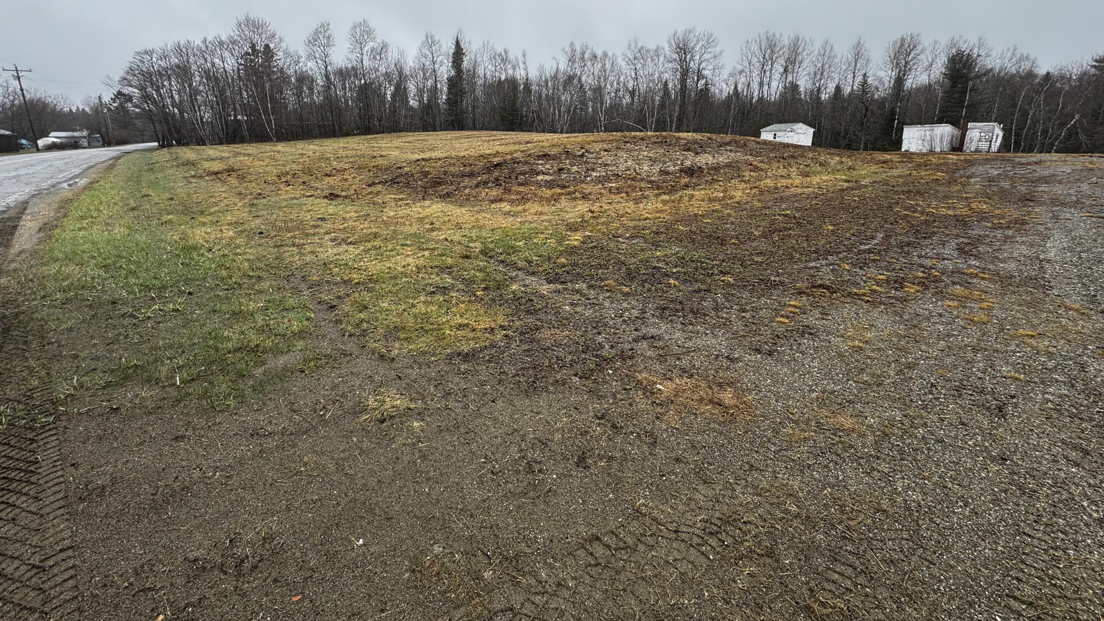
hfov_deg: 99.4
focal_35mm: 16
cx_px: 541
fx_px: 468
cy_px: 235
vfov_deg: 66.1
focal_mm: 2.22
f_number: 2.2
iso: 40
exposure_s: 1/296
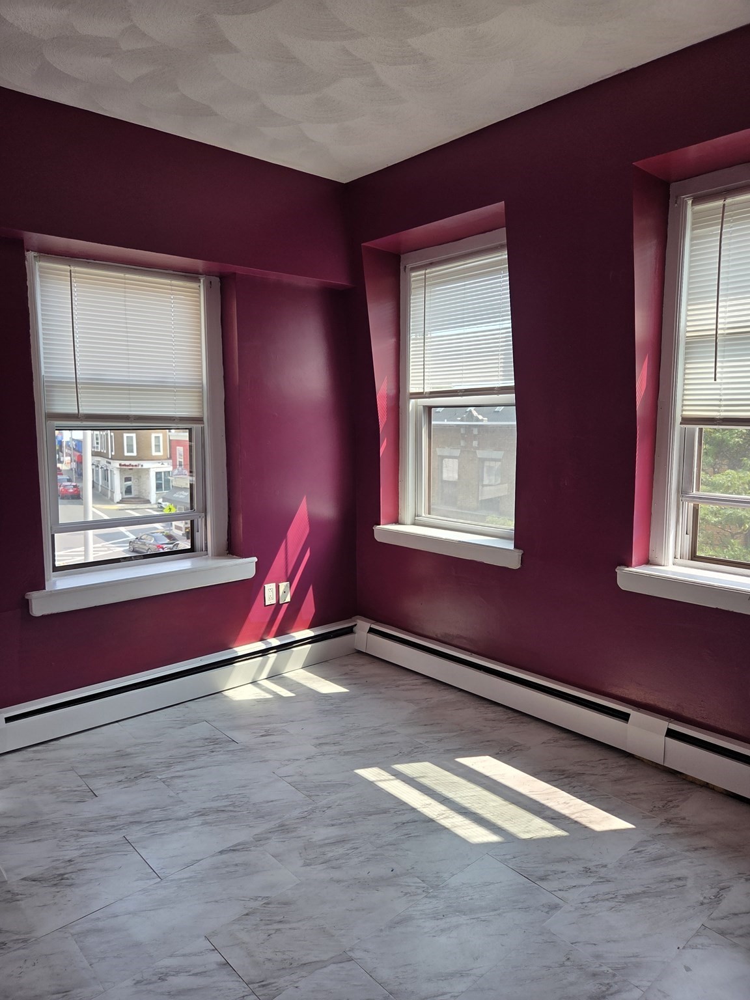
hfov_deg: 58.9
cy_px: 500
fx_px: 664
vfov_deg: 73.9
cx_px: 375
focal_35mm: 23
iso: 80
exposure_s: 1/732
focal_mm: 5.4
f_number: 1.8
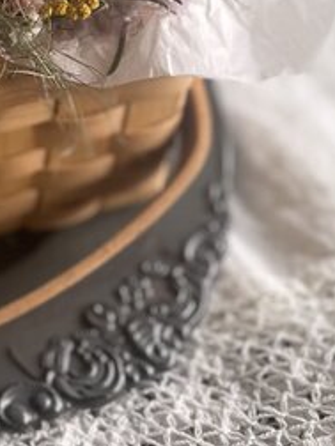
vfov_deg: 21.4
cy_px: -4
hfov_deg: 15.2
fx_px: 1136
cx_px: -207
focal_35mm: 88
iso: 125
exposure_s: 1/73
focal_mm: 4.2
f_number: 1.6
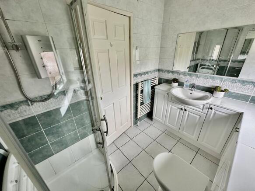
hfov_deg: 102.1
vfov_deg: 85.7
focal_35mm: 14
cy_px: 96
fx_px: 103
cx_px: 128
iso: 125
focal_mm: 2.22
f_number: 2.2
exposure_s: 1/99
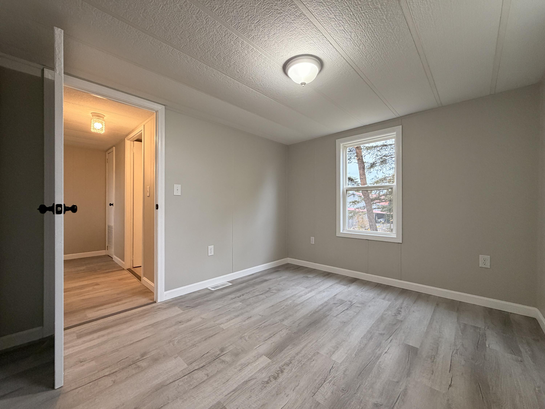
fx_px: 220
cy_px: 204
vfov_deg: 85.7
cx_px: 272
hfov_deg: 102.1
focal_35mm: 14
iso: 250
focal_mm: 2.22
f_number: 2.2
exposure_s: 1/60
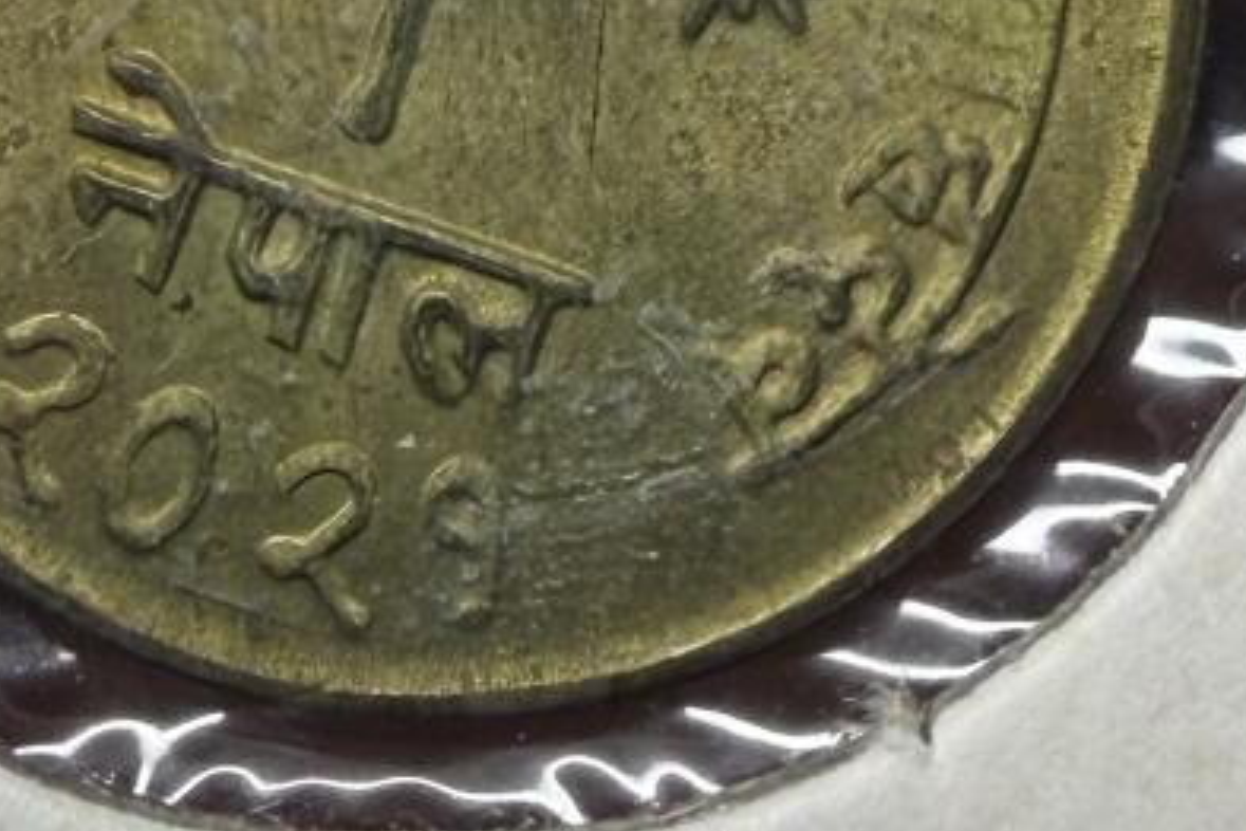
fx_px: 4291
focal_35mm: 124
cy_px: -121
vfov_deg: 10.9
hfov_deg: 16.4
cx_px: 289
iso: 40
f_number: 2.2
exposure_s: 1/165
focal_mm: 2.22
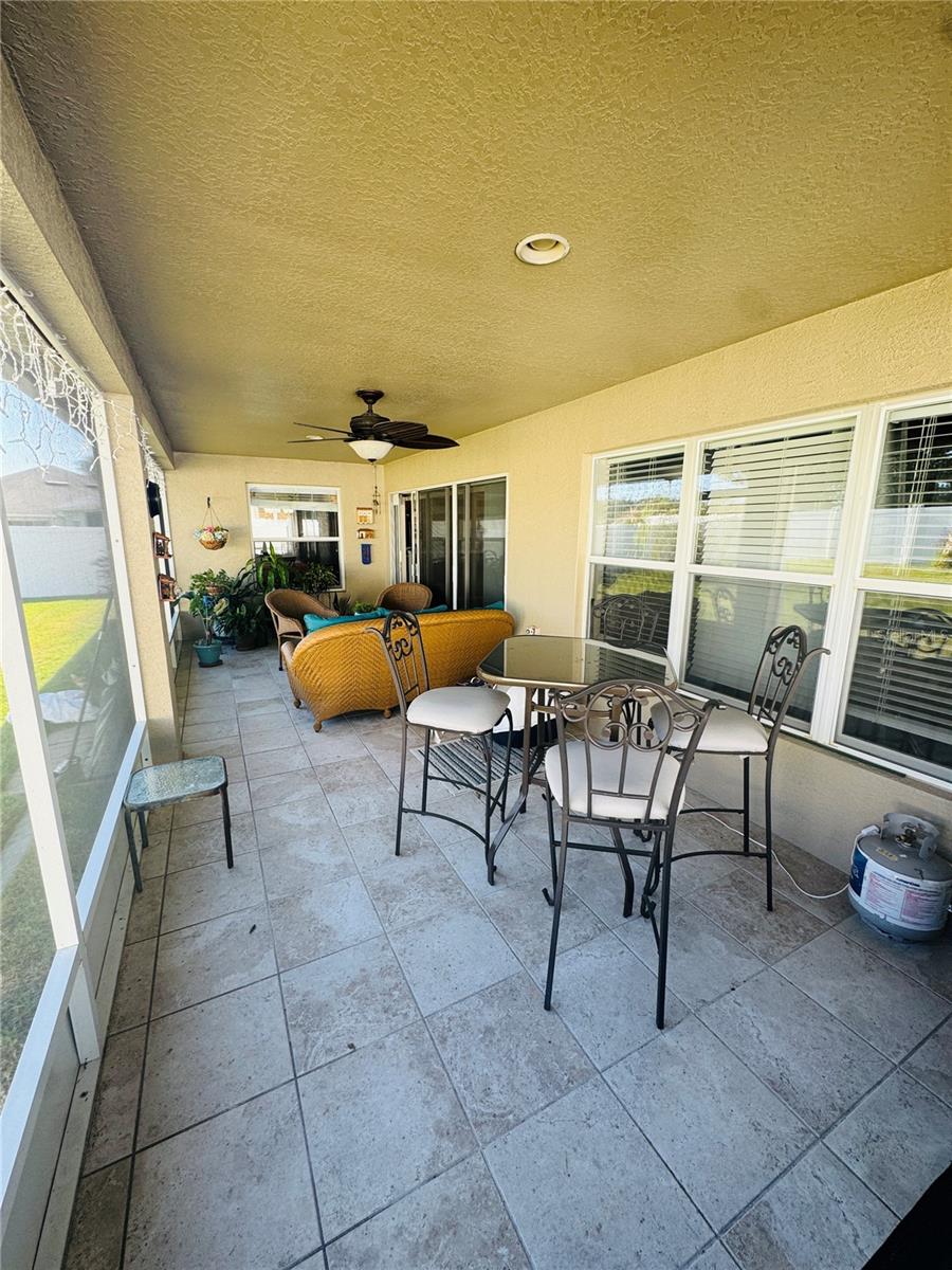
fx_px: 513
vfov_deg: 102.1
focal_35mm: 14
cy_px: 635
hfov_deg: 85.7
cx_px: 476
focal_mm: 2.22
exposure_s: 1/99
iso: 40
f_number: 2.2
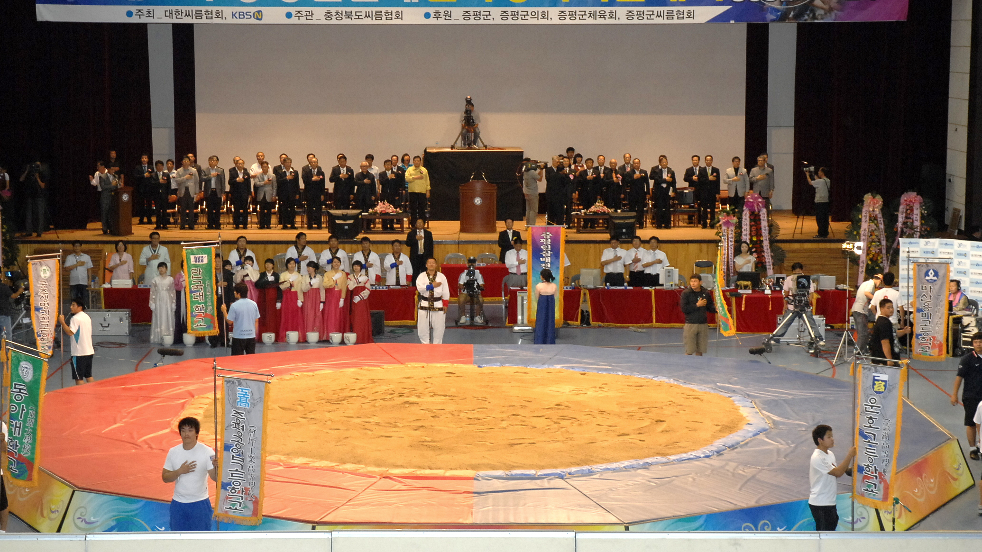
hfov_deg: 27.2
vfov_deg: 15.5
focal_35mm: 78
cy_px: 231
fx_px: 2031
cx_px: 478
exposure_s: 1/60
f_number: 6.7
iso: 800
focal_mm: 48
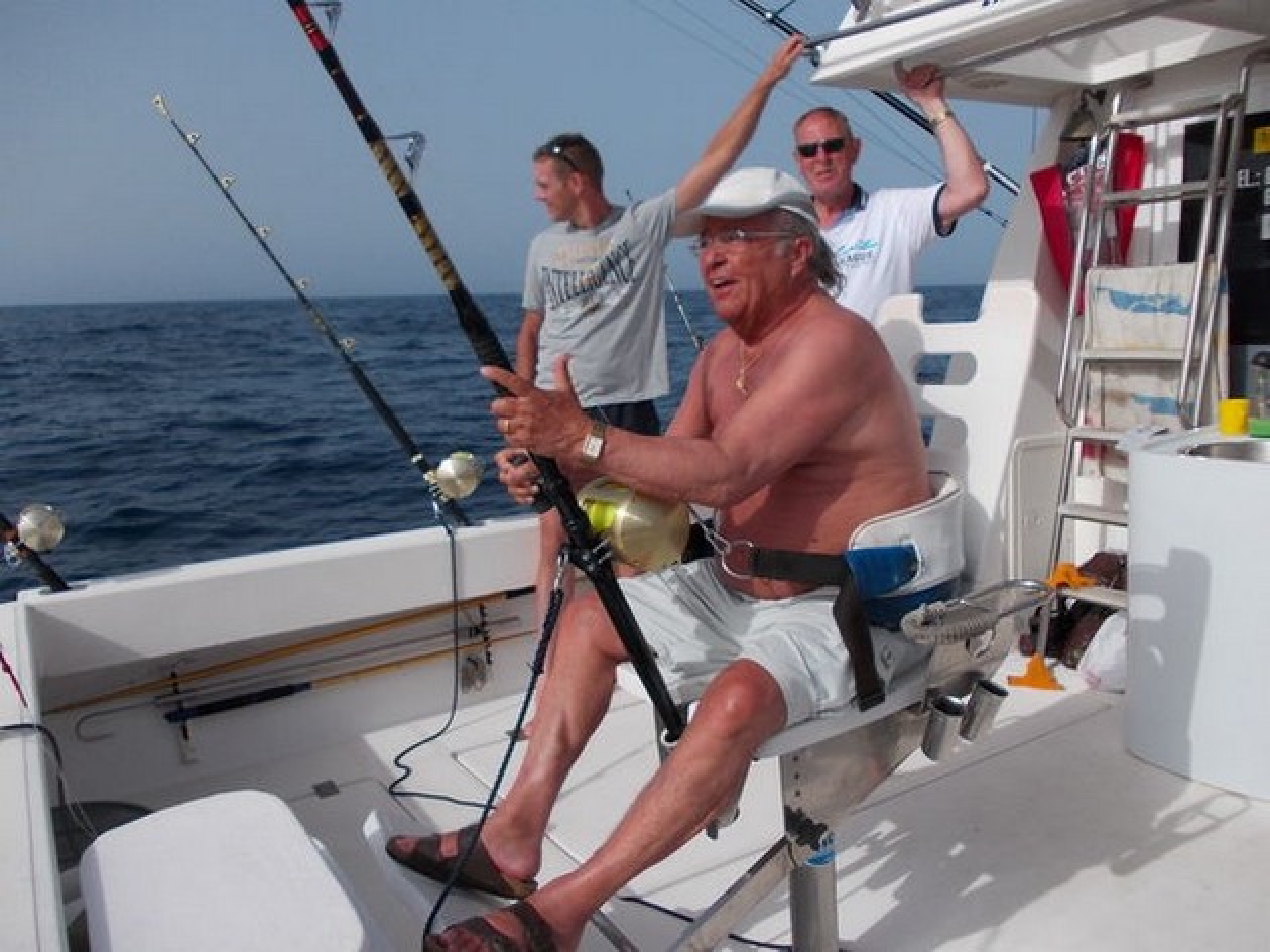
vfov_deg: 49.7
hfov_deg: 63.5
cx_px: 635
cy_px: 476
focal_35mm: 28
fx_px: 1027
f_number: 5.4
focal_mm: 4
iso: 80
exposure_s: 1/640
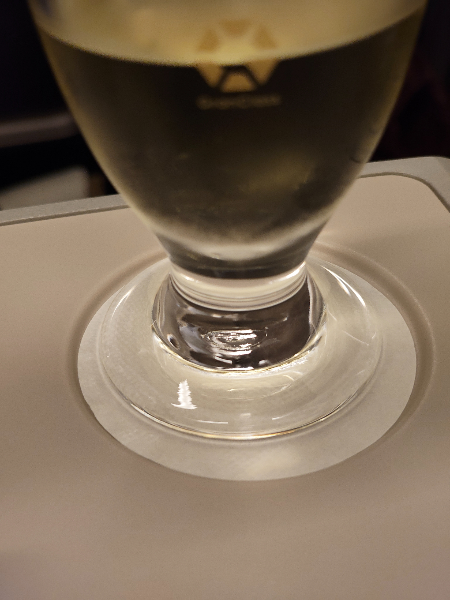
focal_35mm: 50
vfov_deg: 38.2
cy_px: 300
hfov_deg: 29.1
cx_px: 225
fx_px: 867
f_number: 2
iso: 2149
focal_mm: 7.1
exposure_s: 1/50
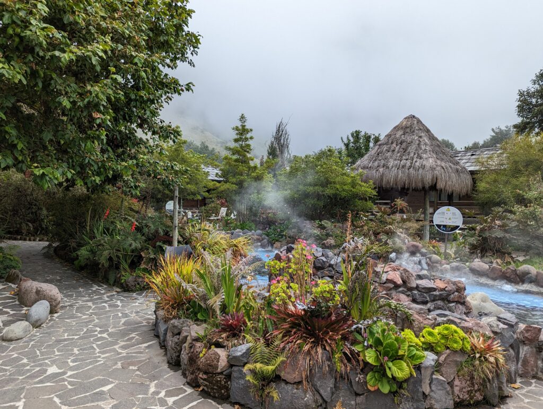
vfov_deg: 56.9
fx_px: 377
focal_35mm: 24
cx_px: 272
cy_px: 204
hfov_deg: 71.5
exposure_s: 1/877
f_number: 1.85
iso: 46
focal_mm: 6.81
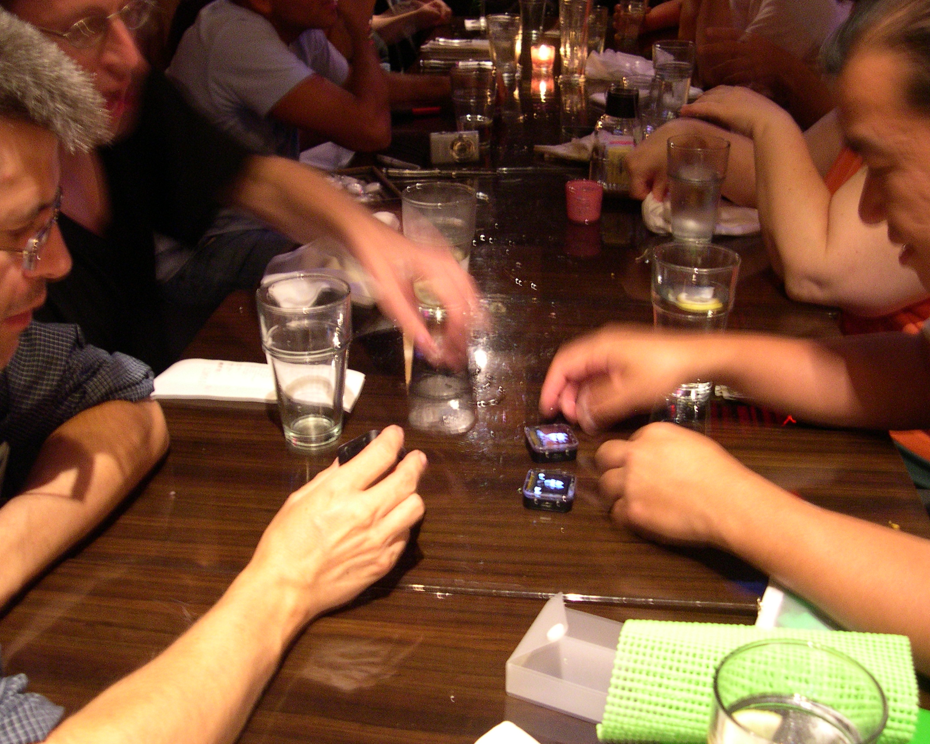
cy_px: 374
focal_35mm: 40
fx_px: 1101
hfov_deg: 45.8
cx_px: 446
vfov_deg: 37.3
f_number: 2.8
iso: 400
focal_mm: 8
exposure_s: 1/2.3
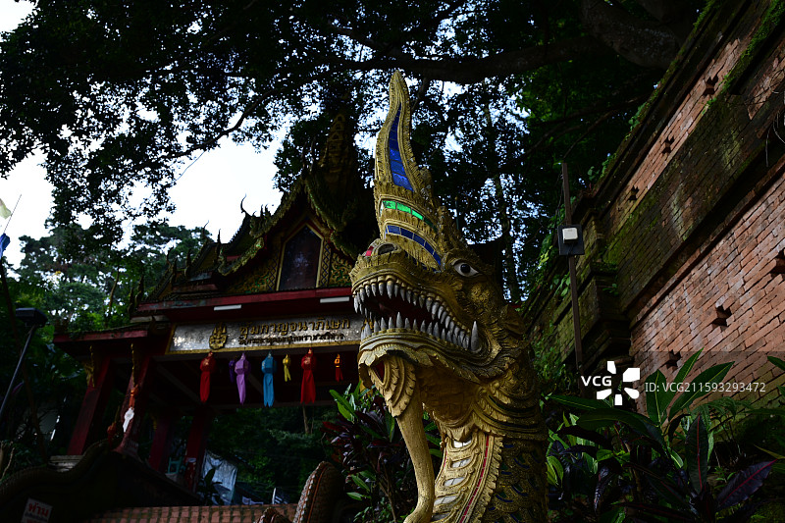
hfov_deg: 63.7
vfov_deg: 44.9
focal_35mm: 29
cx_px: 392
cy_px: 262
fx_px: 632
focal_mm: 29
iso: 100
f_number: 8
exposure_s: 1/25
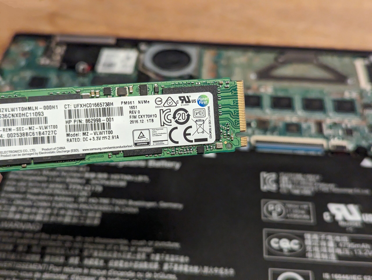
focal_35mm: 48
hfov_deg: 39.6
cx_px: 186
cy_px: 140
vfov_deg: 30.3
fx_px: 517
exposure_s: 1/140
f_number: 1.85
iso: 1305
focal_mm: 6.81
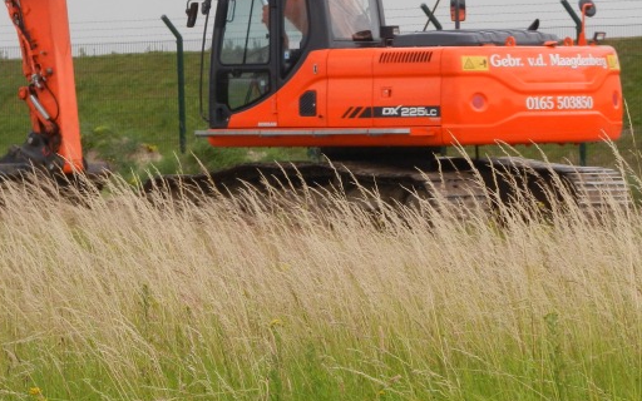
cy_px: 49
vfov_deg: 4.2
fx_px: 5476
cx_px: 303
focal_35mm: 313
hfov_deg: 6.7
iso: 160
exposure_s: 1/640
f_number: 5.3
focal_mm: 34
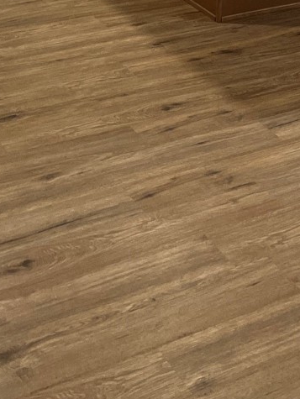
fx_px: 969
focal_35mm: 84
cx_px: 250
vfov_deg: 20.0
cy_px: -207
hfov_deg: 17.4
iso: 160
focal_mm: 5.1
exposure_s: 1/60
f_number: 1.6
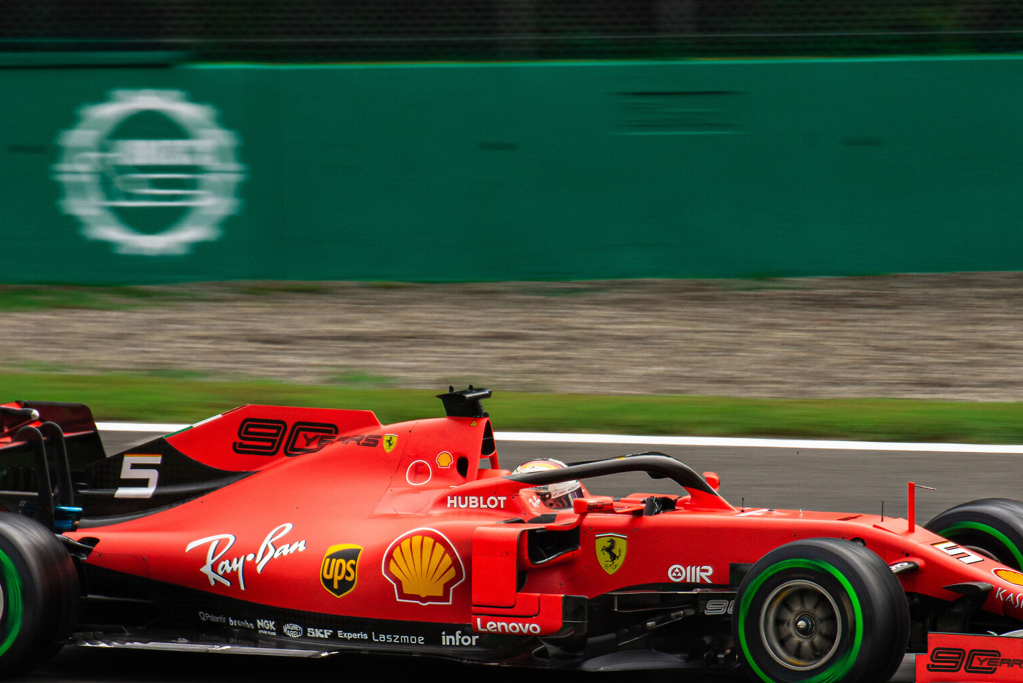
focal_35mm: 709
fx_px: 20150
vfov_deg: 1.9
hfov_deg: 2.9
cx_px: 562
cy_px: 492
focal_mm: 300
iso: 250
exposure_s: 1/250
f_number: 9
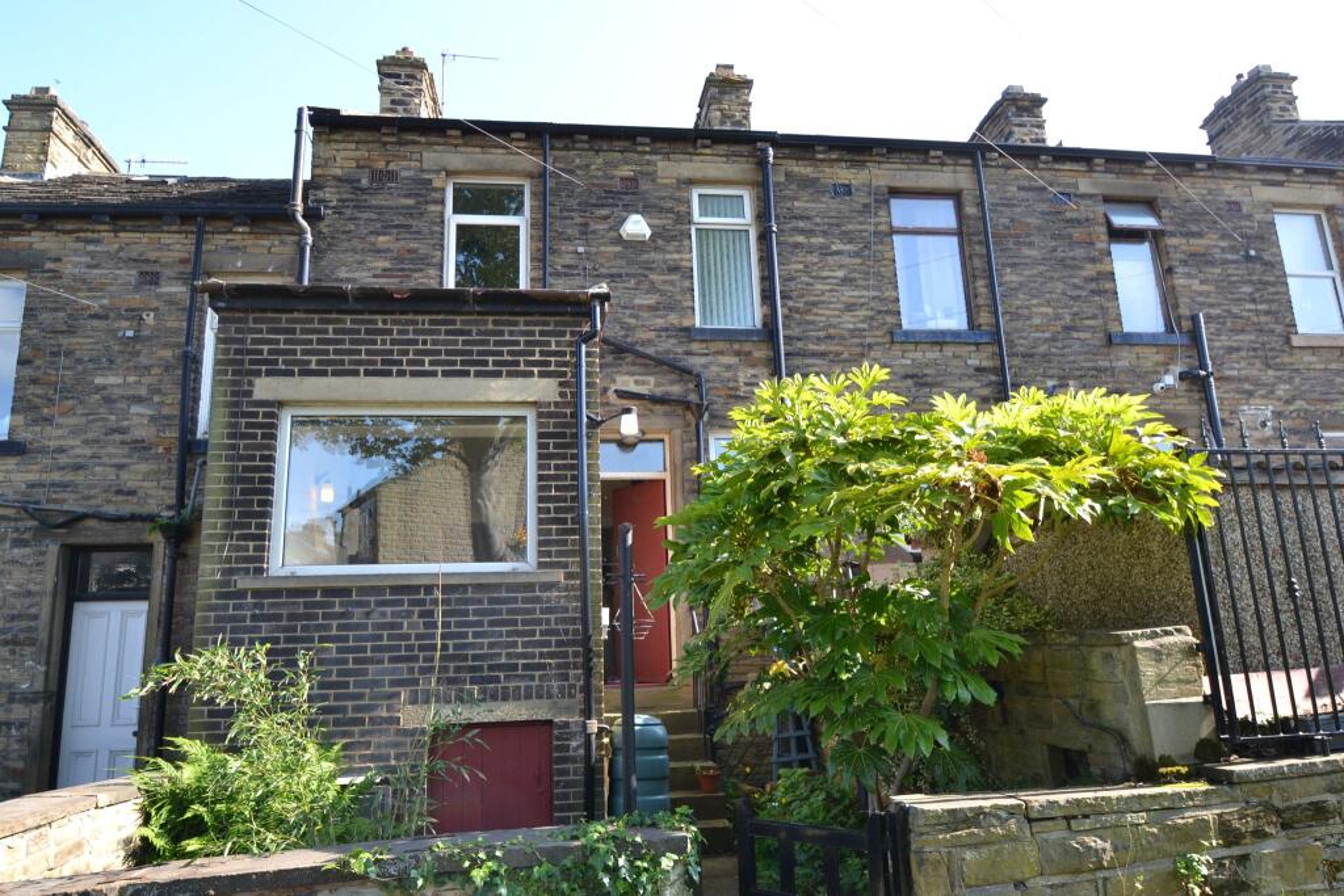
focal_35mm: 22
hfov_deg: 77.3
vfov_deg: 56.2
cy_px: 448
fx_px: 840
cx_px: 672
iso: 180
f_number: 5.6
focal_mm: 15
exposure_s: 1/125
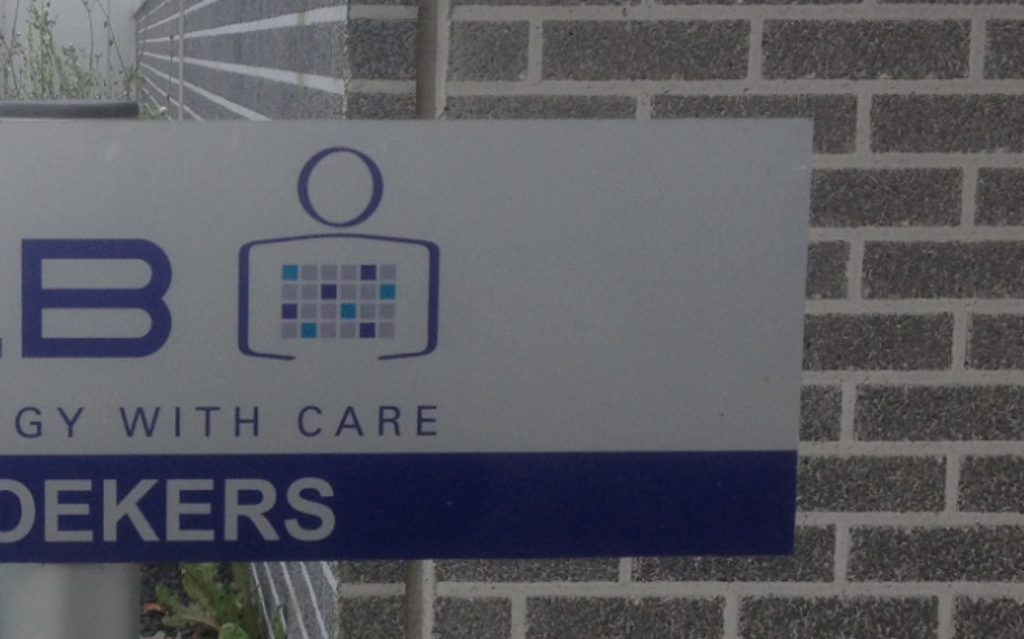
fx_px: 2511
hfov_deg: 22.7
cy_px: 414
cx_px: 182
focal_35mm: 90
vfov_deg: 14.5
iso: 50
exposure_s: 1/449
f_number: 2.4
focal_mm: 4.28
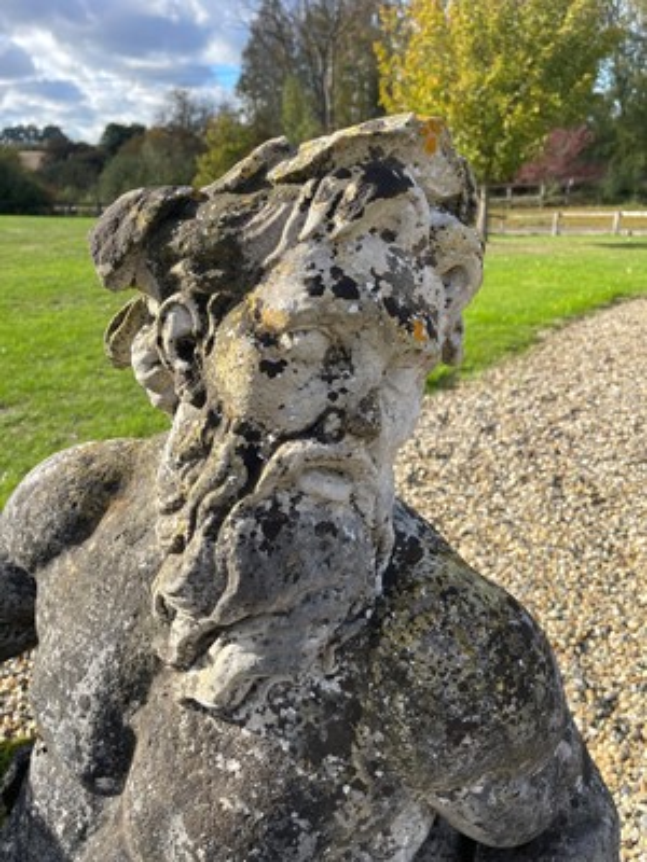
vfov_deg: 69.4
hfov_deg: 54.9
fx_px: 623
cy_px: 431
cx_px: 324
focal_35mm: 25
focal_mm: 5.1
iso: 32
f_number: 1.6
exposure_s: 1/1152
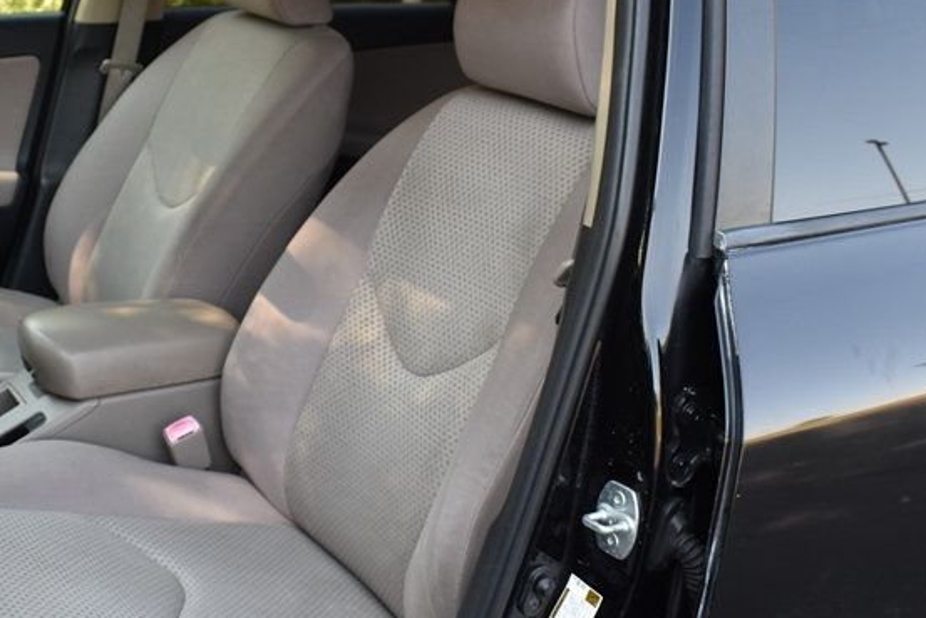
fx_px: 1286
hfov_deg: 39.3
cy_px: 309
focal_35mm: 50
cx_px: 348
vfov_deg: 27.0
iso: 400
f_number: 3.5
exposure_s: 1/250
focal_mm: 18
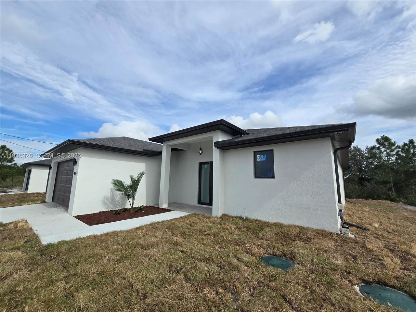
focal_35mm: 13
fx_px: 156
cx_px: 208
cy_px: 156
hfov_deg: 106.2
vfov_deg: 89.9
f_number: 2.2
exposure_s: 1/3255
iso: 50
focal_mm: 2.2
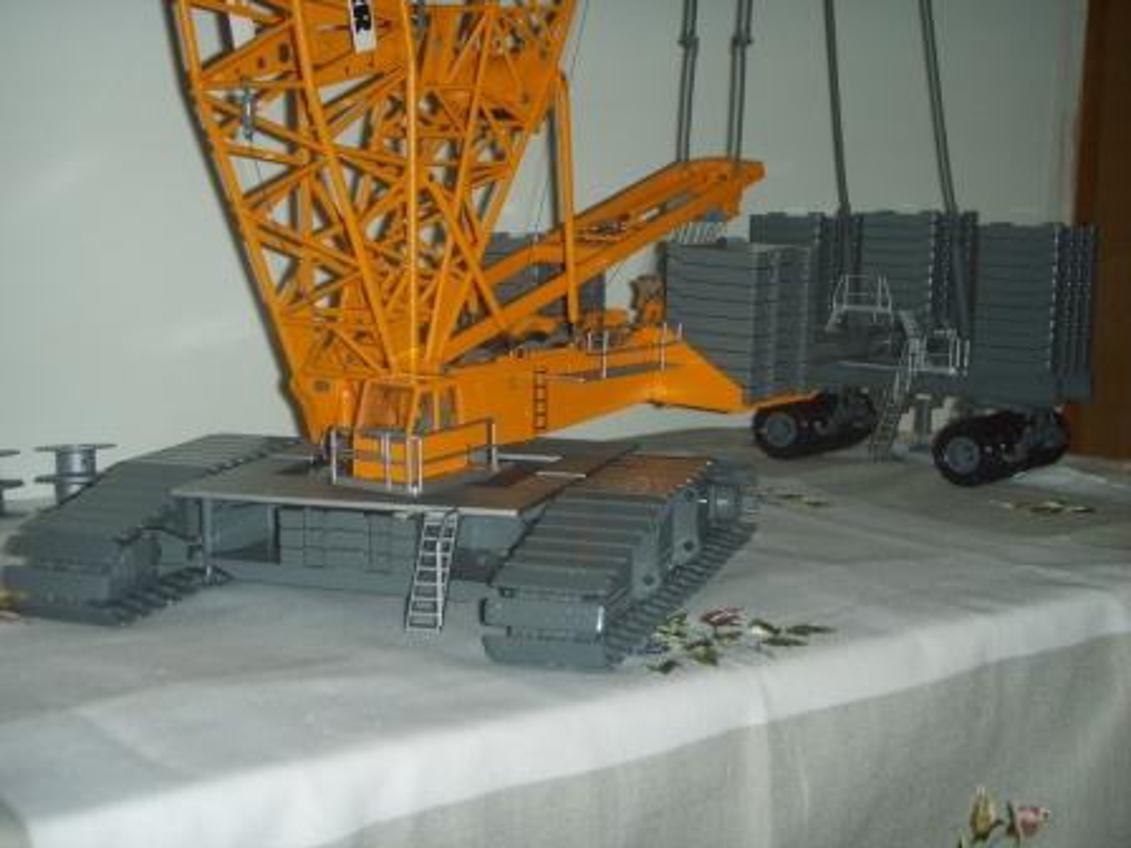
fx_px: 1960
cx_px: 566
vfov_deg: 24.4
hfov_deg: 32.2
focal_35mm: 60
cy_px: 424
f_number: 3.9
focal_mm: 10.2
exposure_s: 1/45
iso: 100
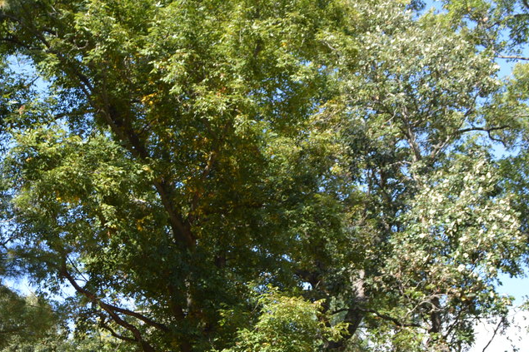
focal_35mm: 69
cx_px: 19
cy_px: 422
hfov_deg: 27.8
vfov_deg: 18.7
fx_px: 1014
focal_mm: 18
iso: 100
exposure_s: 1/125
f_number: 5.6
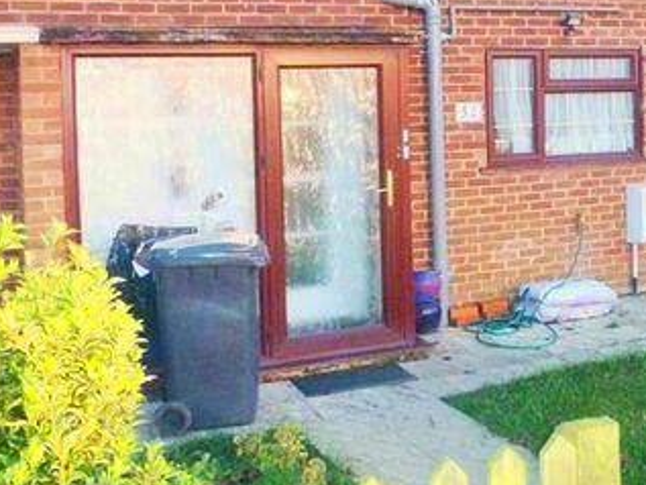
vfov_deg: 27.0
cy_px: 95
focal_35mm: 53
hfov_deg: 34.3
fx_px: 989
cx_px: 574
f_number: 3.3
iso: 400
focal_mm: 4.3
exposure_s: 1/60
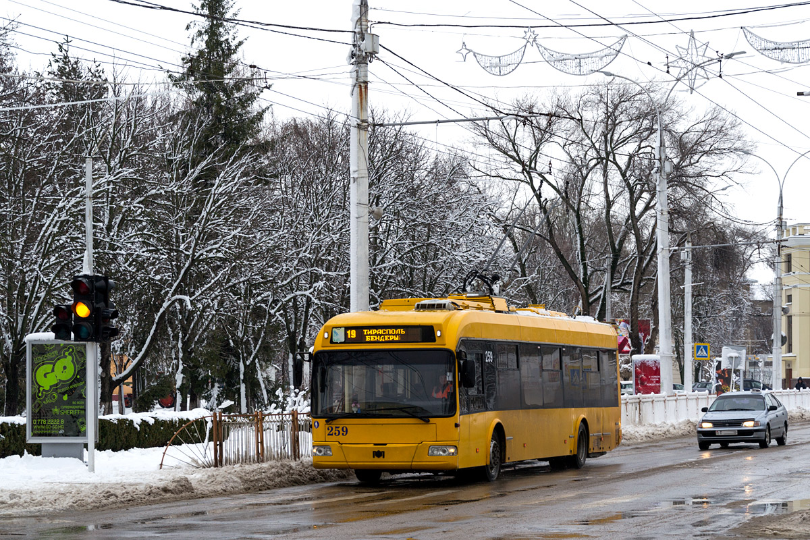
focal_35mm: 78
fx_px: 1755
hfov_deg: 26.0
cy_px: 270
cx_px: 405
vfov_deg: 17.5
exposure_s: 1/200
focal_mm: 52
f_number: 5
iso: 125
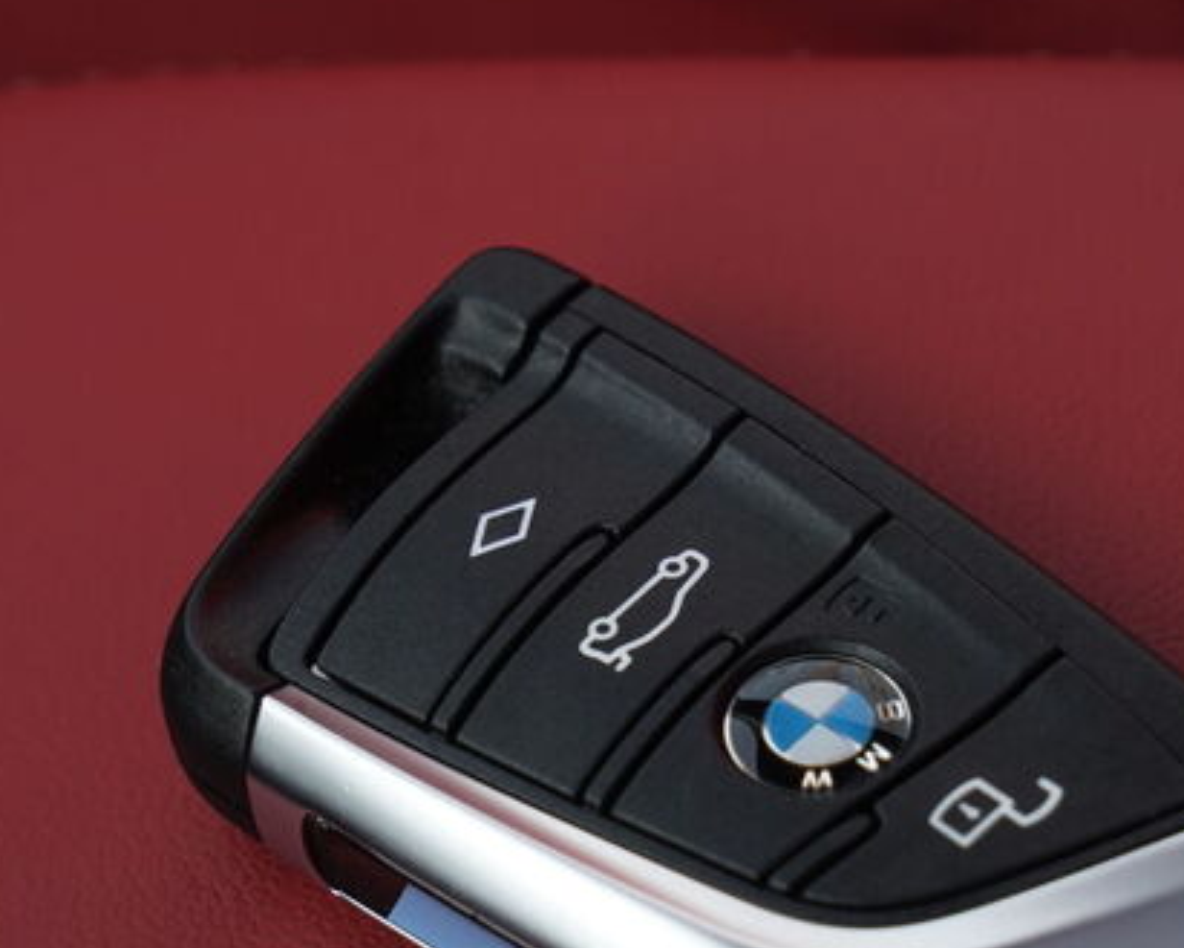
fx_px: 4837
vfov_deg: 11.2
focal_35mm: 138
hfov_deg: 14.0
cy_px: 625
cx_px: 671
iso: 1000
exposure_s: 1/200
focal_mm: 63
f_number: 8
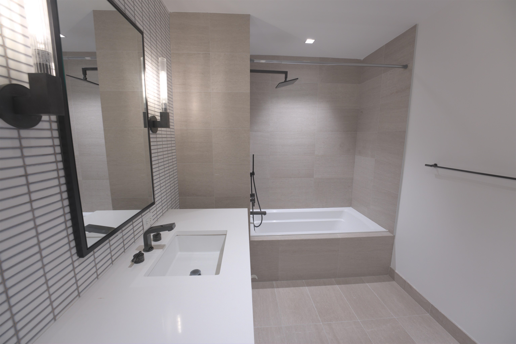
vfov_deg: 81.2
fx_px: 201
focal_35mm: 14
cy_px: 172
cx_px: 258
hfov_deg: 104.3
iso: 2000
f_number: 8
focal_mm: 14
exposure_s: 1/60
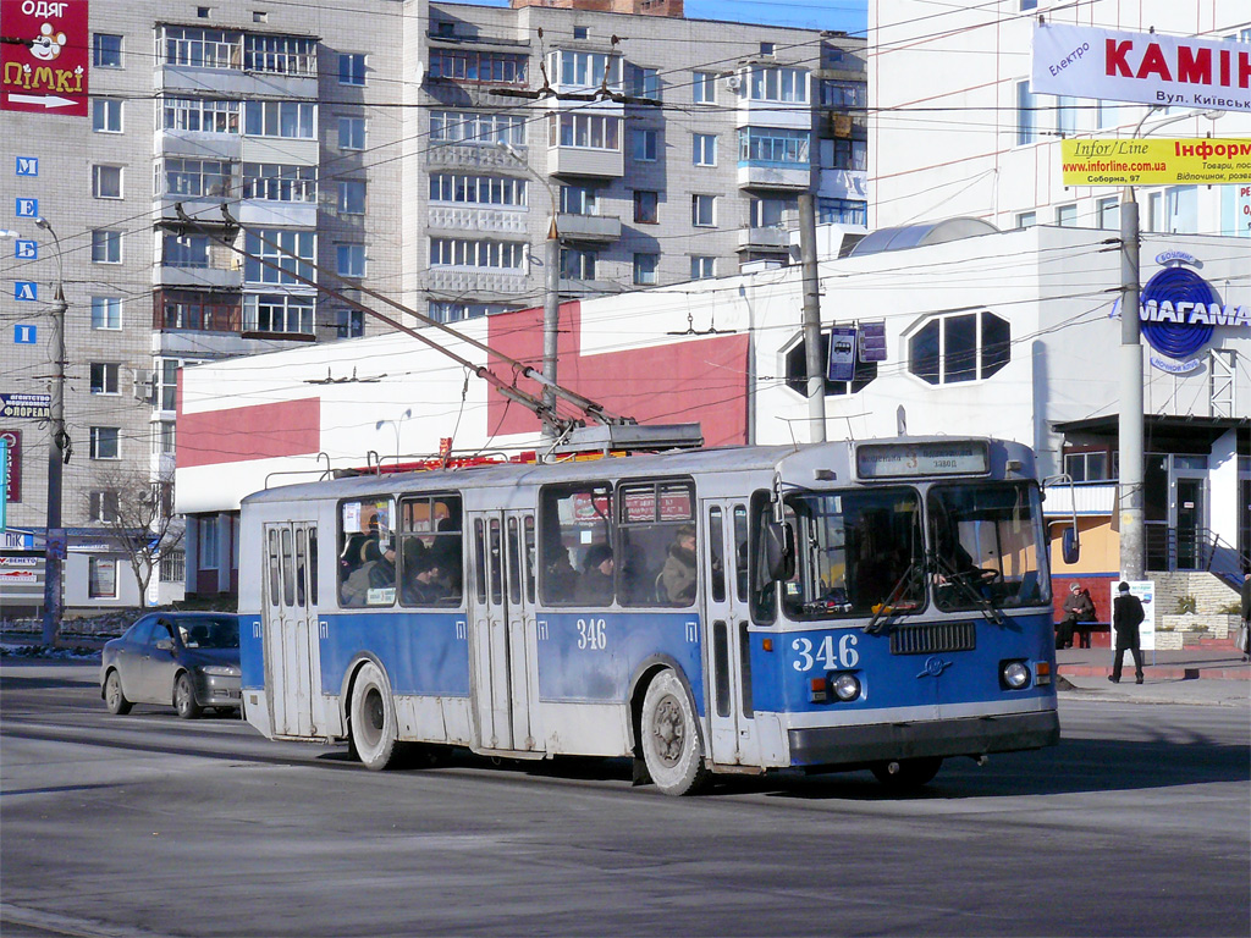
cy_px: 469
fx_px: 3686
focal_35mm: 102
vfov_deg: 14.5
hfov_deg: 19.3
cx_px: 626
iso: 200
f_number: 7.1
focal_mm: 16.9
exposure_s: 1/640
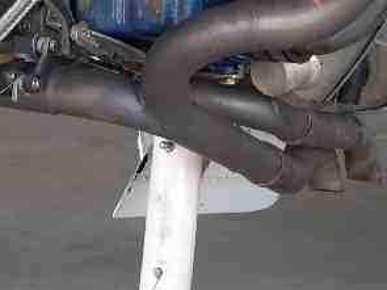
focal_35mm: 103
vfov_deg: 14.1
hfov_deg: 18.3
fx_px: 1151
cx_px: -43
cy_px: -26
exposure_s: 1/96.8
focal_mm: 8
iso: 100
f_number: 2.8
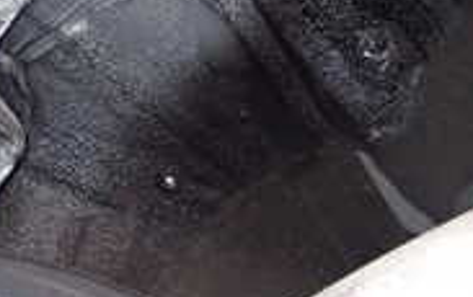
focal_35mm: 104
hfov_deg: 17.6
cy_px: 498
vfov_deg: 11.8
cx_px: 747
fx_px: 1343
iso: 800
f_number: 6.3
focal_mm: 5.4
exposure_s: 1/30
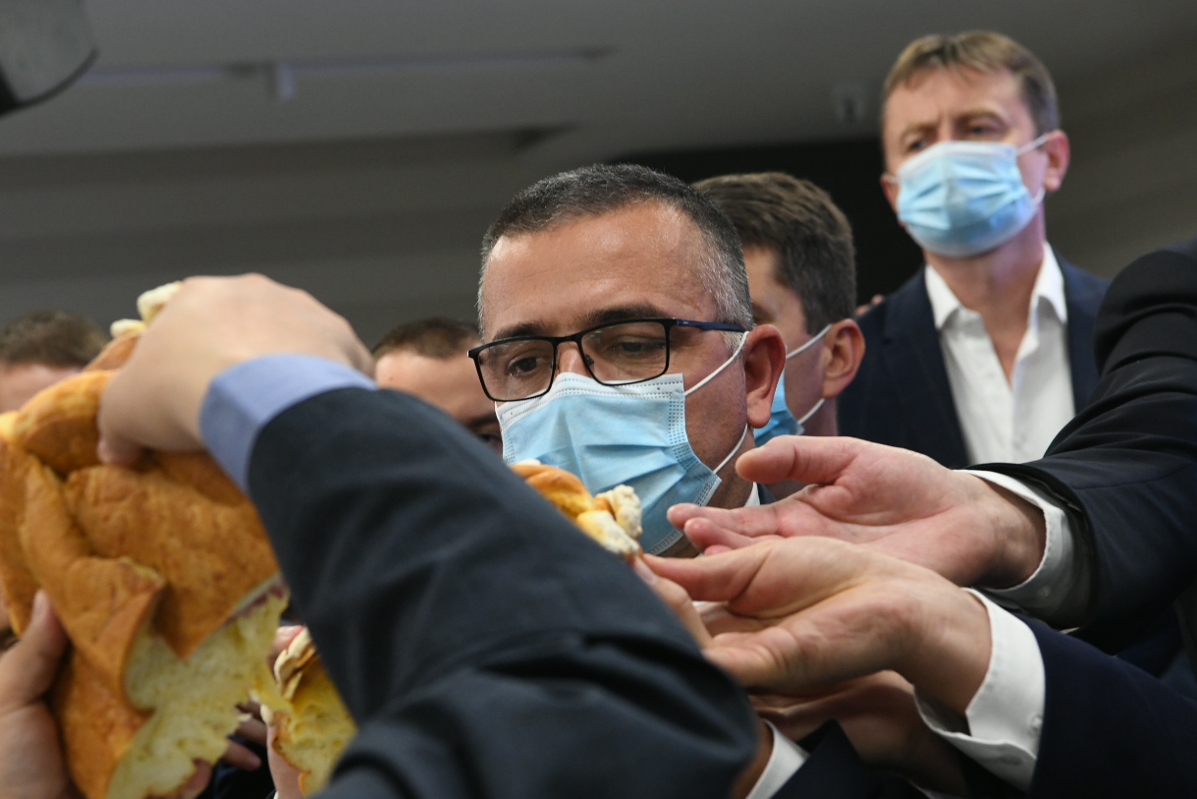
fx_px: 3092
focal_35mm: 93
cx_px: 511
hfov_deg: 21.9
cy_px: 373
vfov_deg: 14.7
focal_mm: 70
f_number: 6.3
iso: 2000
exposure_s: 1/125
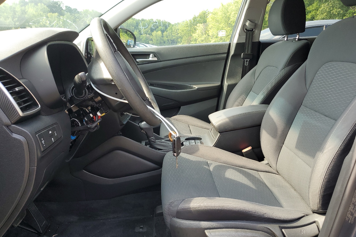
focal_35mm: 28
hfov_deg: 65.5
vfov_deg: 46.3
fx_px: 277
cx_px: 178
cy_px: 134
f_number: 1.5
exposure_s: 1/208
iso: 50
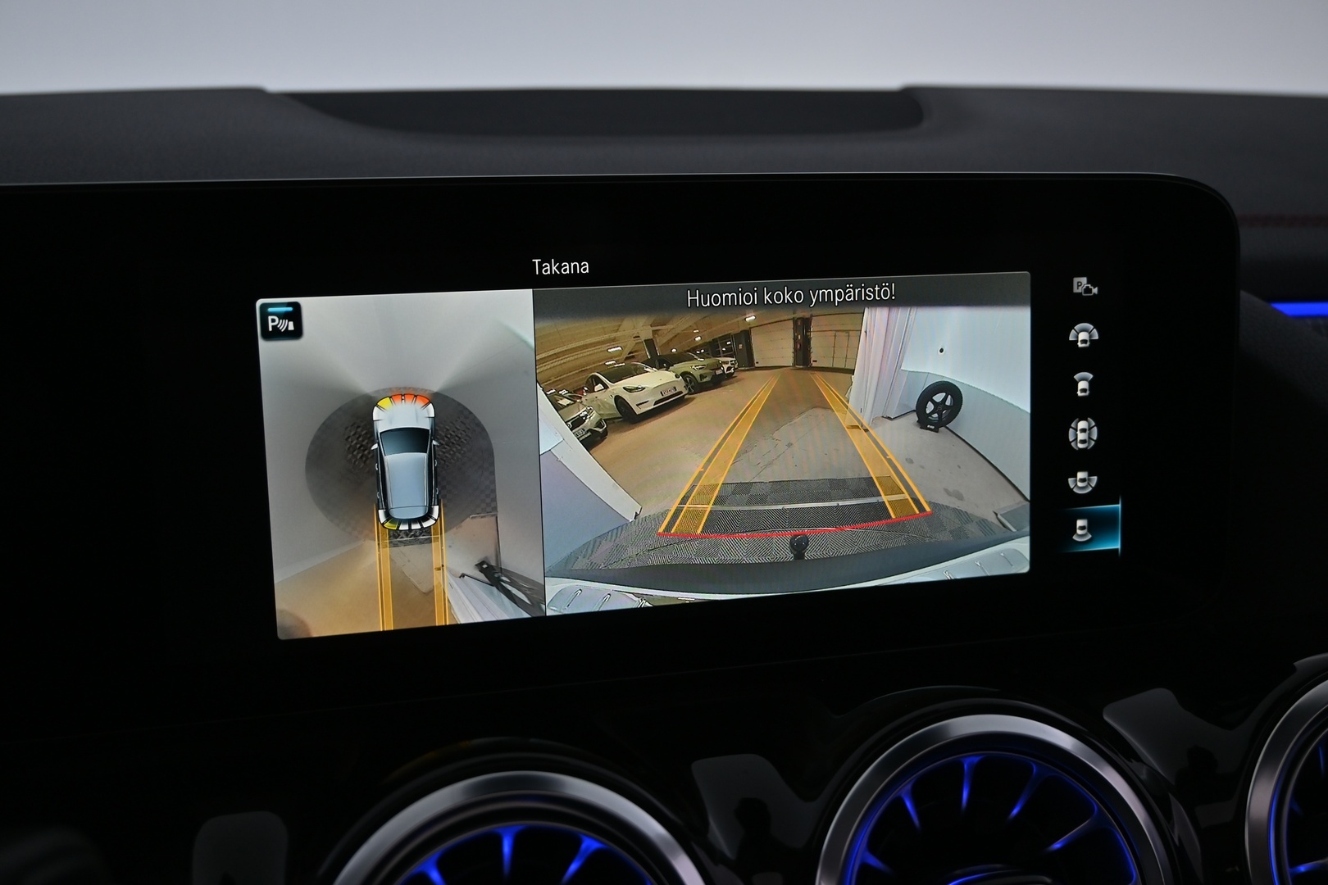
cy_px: 442
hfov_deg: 49.6
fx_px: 1439
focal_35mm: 39
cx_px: 664
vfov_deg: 34.2
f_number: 4.5
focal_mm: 26
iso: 220
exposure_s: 1/25
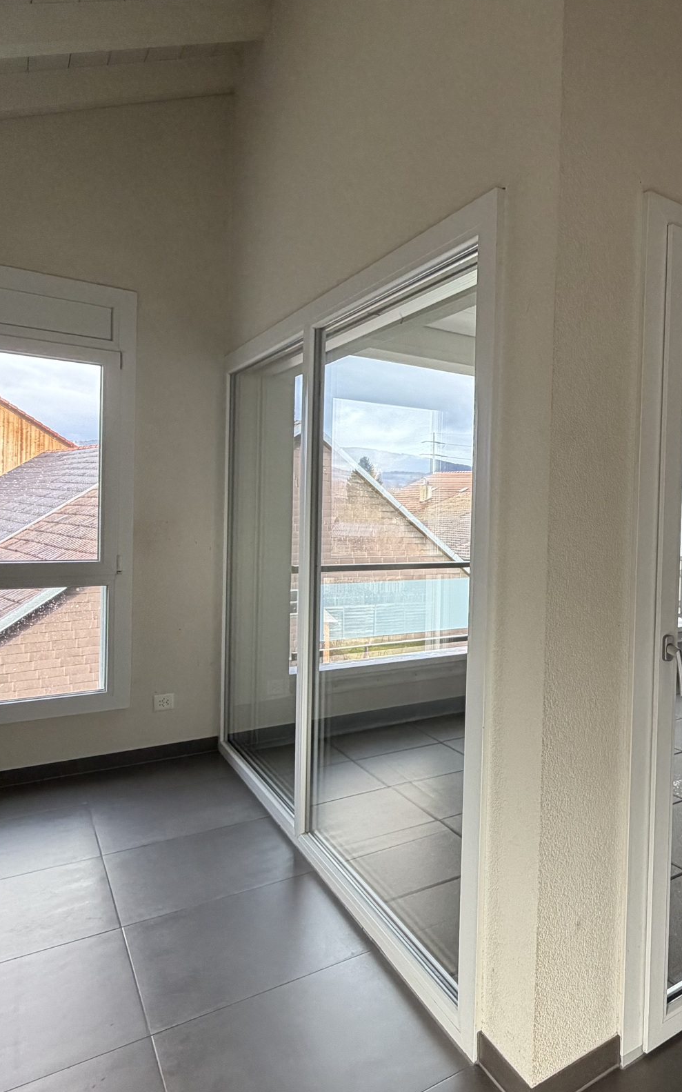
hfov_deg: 44.8
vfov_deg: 74.8
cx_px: 652
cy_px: 530
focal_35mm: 24
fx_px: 714
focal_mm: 2.22
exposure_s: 1/121
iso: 160
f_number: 2.2
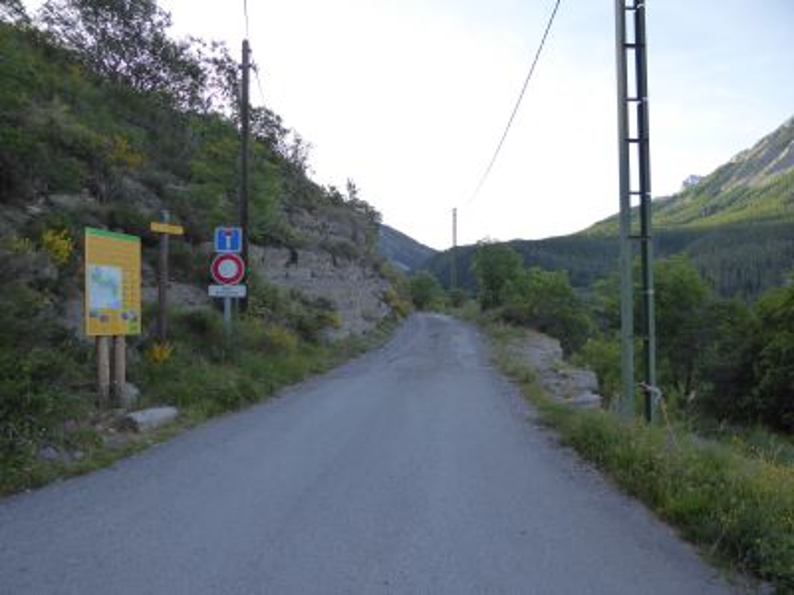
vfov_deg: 54.9
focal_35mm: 25
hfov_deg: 69.4
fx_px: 573
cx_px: 397
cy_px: 298
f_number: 3.3
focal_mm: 4.3
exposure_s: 1/200
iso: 125
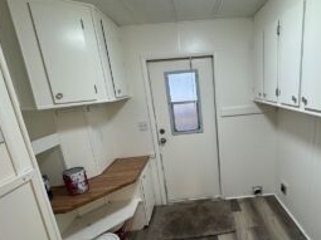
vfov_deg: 60.7
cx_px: 204
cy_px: 141
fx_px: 204
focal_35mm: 22
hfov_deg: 74.9
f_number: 2.2
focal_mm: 2.22
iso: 250
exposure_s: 1/120
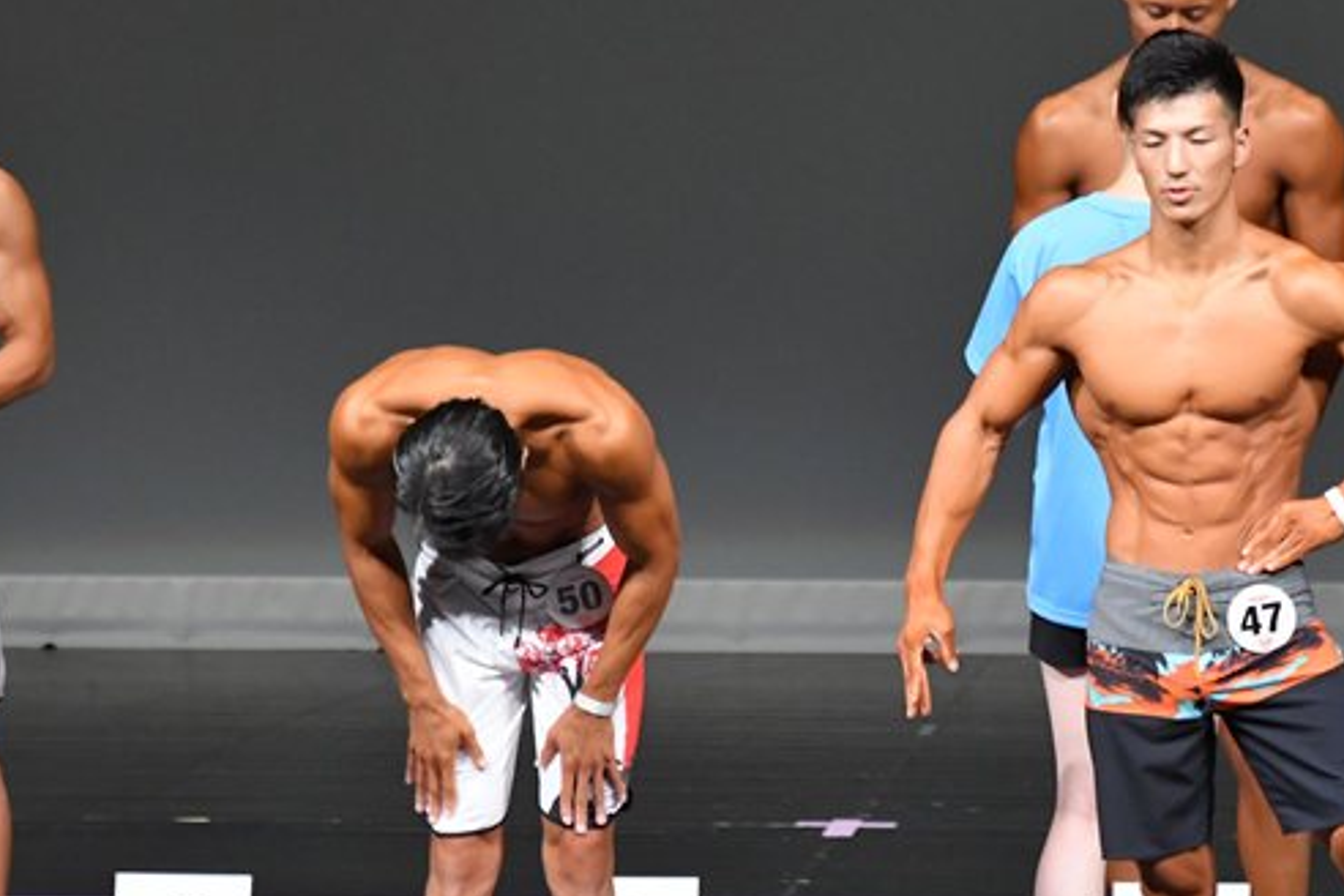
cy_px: 612
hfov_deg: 4.2
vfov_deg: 2.8
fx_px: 18516
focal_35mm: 496
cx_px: 897
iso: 4000
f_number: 5.6
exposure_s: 1/400
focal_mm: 210
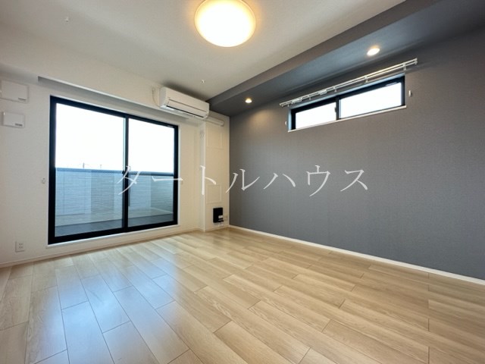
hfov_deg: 102.1
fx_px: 196
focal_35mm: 14
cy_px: 182
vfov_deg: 85.7
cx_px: 242
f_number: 2.2
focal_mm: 2.22
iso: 80
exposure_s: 1/99
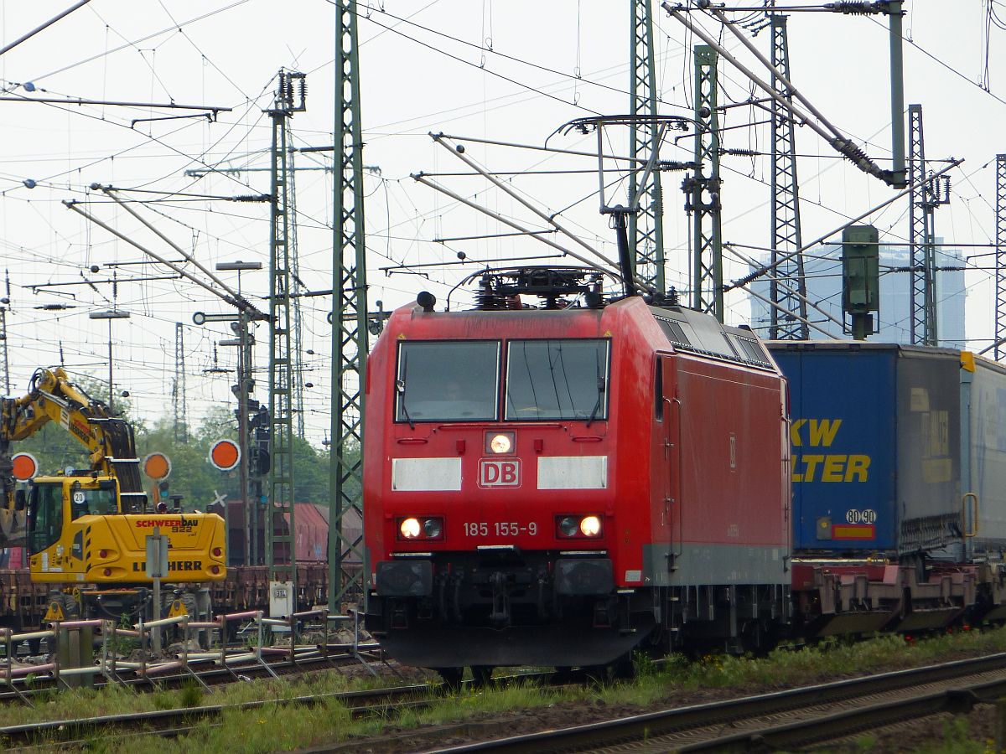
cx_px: 503
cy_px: 377
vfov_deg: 4.0
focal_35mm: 372
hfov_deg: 5.3
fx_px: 10811
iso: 100
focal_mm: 67
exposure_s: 1/640
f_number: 2.8
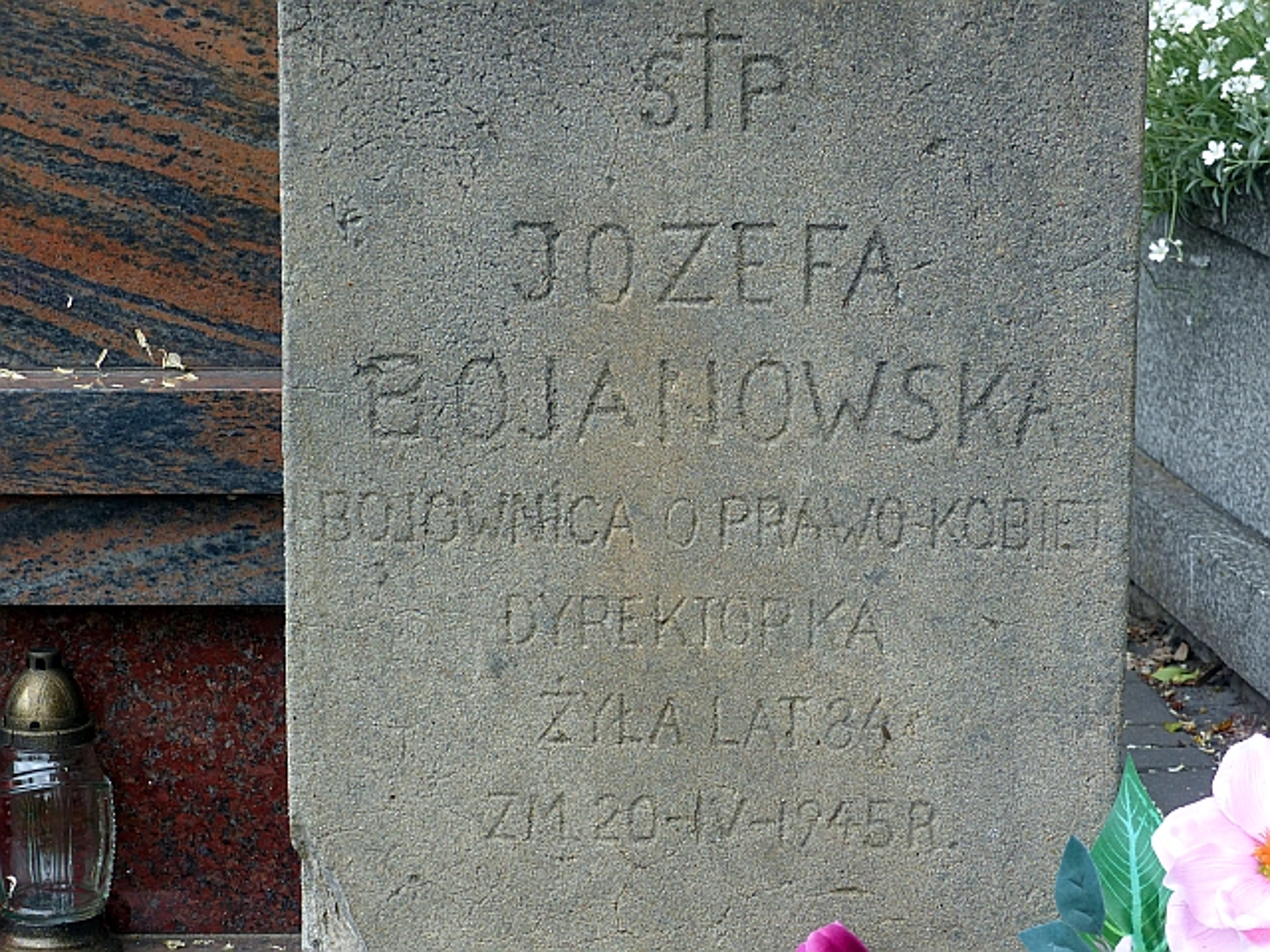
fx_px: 4182
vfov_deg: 13.0
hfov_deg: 17.3
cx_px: 635
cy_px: 476
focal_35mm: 114
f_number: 4
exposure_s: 1/200
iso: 100
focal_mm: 20.5
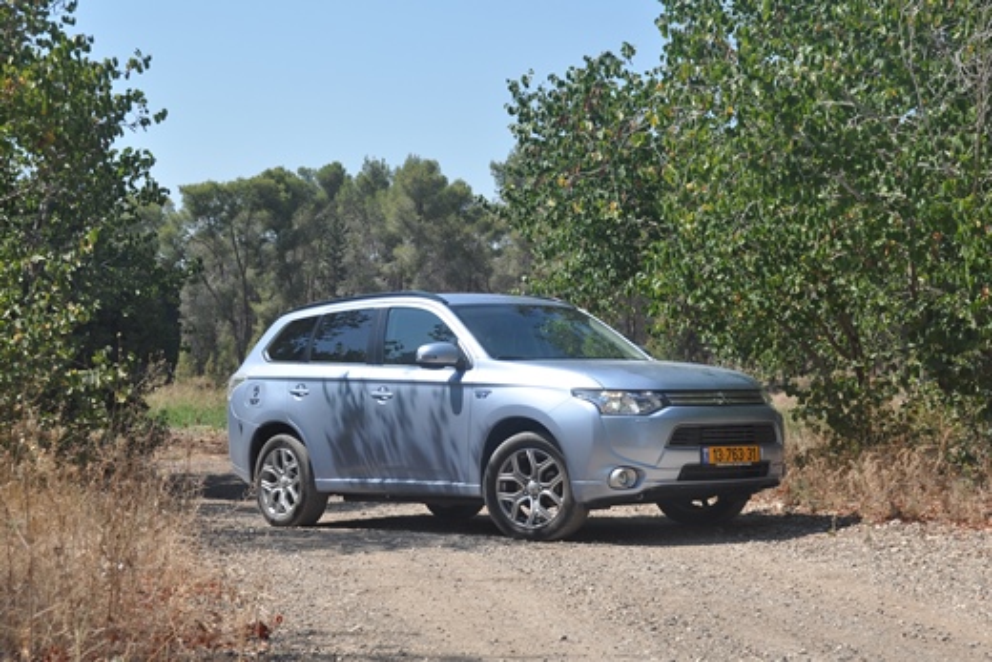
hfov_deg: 31.9
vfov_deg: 21.6
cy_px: 331
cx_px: 496
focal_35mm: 63
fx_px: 1736
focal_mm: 42
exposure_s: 1/500
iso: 250
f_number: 8
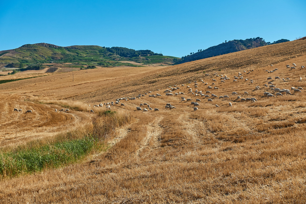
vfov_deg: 22.3
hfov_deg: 32.9
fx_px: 518
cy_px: 102
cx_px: 153
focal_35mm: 61
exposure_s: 1/400
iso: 125
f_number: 7.1
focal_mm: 22.38
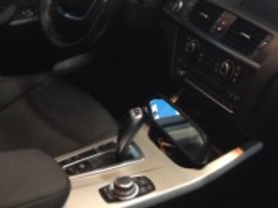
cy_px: 31
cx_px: 230
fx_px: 554
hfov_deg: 27.5
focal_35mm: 69
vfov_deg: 20.9
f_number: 2.4
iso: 320
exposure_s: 1/20
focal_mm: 4.28
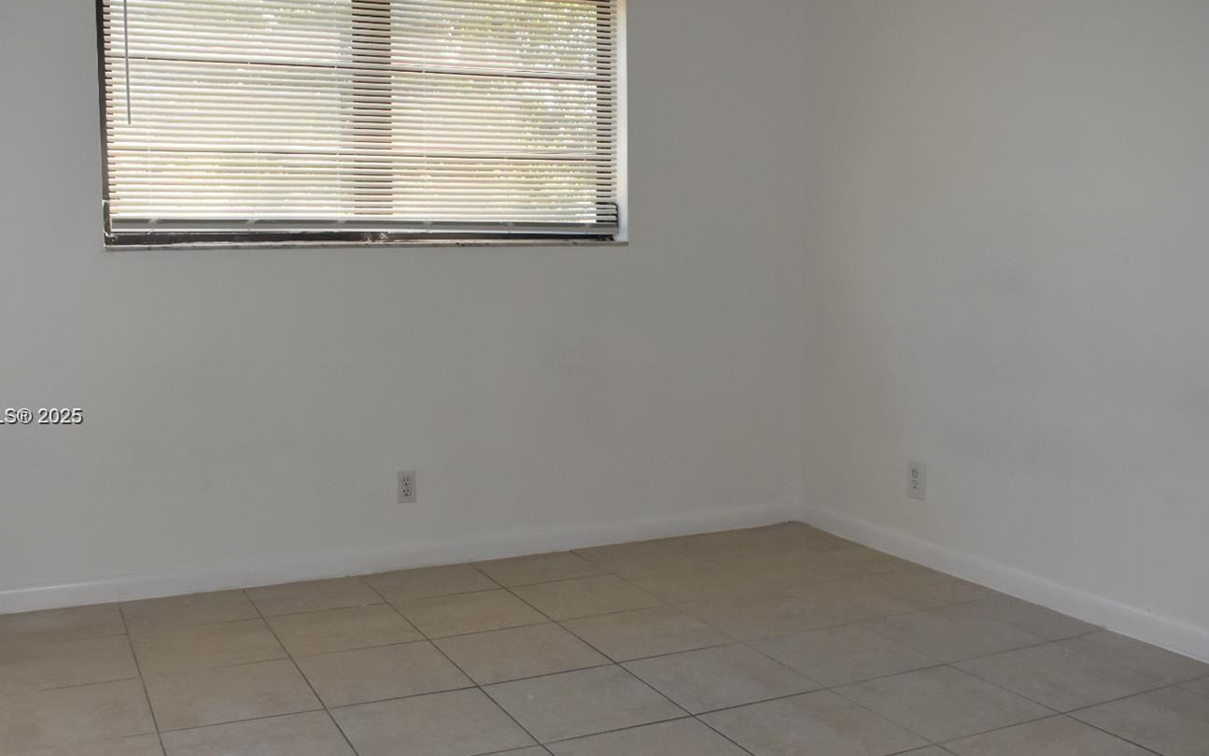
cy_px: 418
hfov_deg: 56.5
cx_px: 530
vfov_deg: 37.2
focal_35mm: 34
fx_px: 1120
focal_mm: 18
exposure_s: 1/125
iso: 720
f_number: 5.6
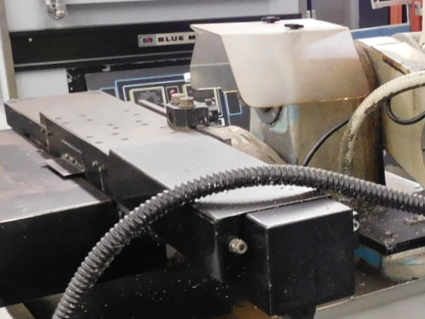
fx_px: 872
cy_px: 222
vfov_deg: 20.6
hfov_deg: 25.3
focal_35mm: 71
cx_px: 474
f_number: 3
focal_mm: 4
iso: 400
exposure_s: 1/13
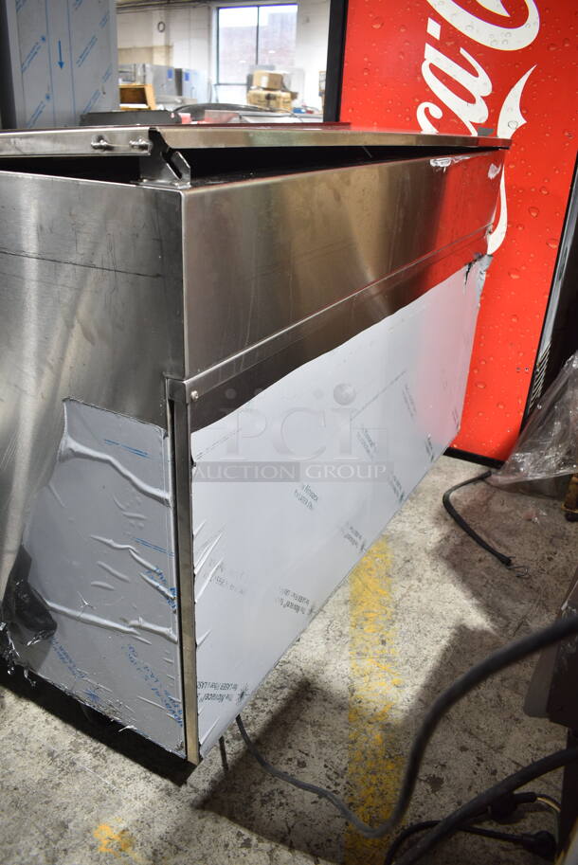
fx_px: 649
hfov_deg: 48.0
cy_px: 432
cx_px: 289
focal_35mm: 27
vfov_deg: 67.3
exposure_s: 1/30
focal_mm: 18
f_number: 3.5
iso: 720
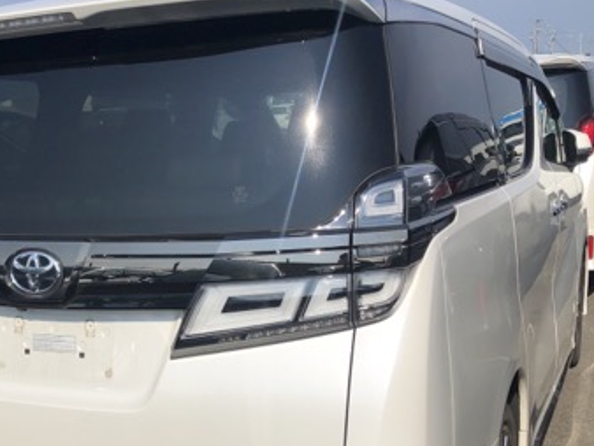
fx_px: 910
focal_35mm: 53
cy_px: 323
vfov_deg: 27.3
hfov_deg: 35.4
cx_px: 156
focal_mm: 3.99
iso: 20
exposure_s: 1/4000
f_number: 1.8
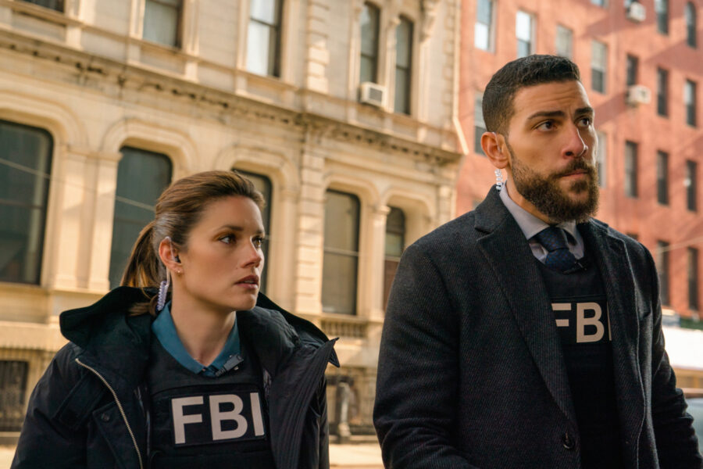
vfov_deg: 30.5
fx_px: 859
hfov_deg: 44.5
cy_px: 234
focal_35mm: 44
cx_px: 352
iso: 400
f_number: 4
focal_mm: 44
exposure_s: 1/640
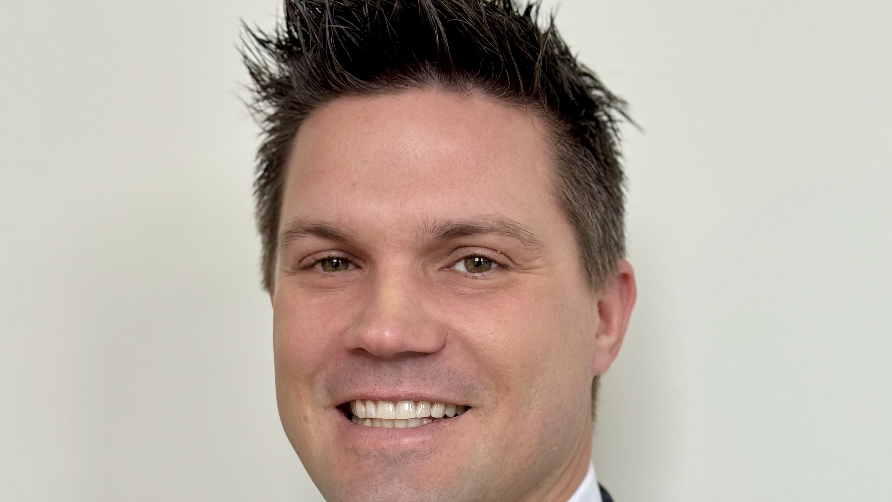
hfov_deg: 30.2
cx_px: 446
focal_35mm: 70
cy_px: 409
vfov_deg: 17.1
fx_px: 1656
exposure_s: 1/60
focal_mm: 6.86
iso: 100
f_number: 1.78
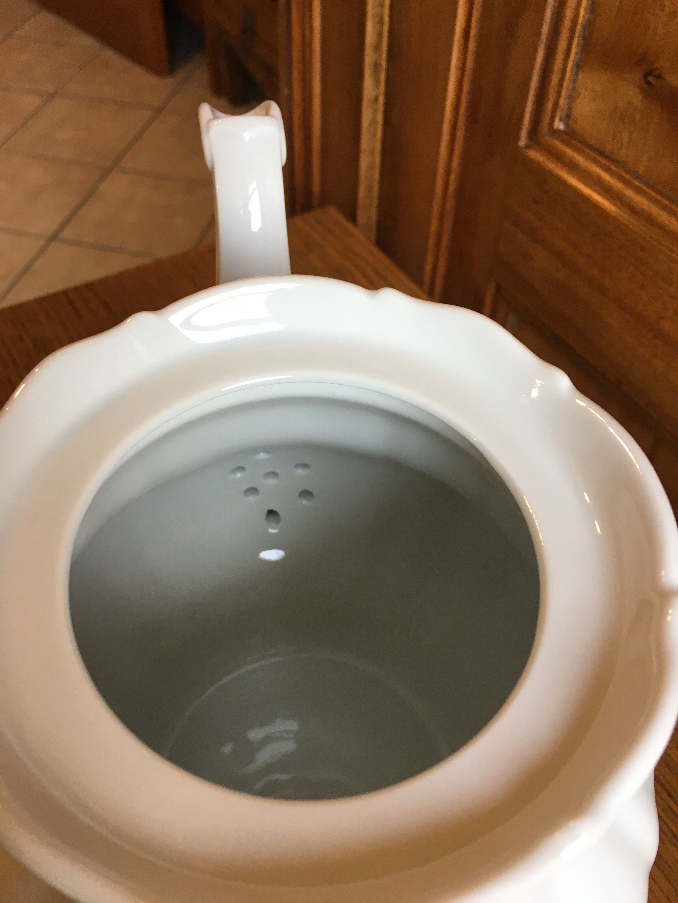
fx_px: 757
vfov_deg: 61.7
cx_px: 339
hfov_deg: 48.2
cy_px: 452
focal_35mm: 29
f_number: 2.2
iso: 40
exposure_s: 1/33
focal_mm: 4.15
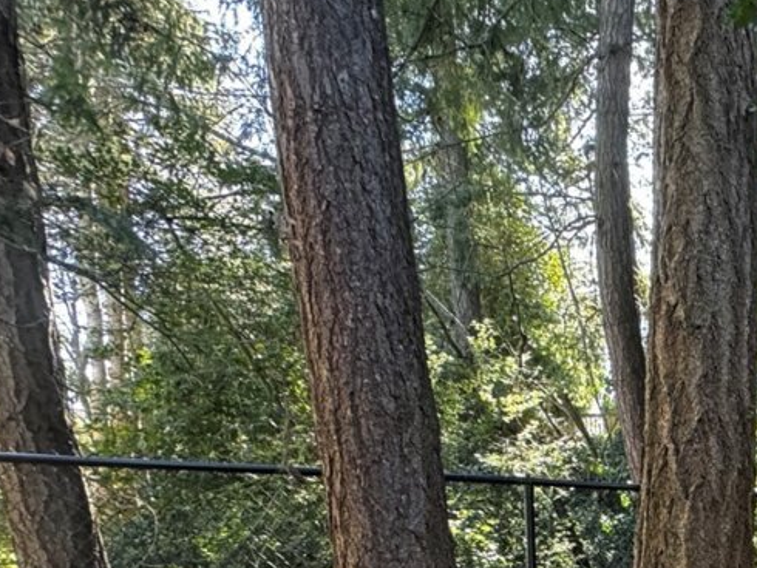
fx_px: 875
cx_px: 987
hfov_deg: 33.7
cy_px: 704
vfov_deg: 30.0
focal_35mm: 40
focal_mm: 2.22
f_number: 2.2
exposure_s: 1/87
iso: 320
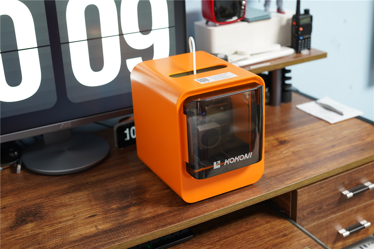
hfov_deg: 39.6
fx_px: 519
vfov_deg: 27.0
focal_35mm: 50
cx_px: 187
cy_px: 124
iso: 800
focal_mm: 50
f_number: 3.5
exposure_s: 1/25
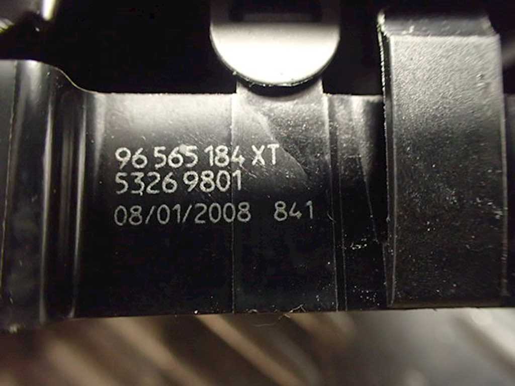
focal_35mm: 30
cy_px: 193
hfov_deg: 60.0
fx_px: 446
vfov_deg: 46.8
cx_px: 258
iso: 1600
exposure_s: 1/13
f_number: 2.3
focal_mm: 5.5
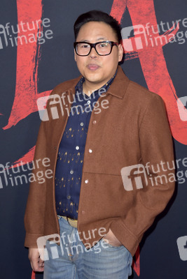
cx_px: 94
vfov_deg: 20.8
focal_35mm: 98
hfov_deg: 14.0
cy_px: 140
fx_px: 763
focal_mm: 98
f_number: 7.1
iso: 400
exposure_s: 1/200
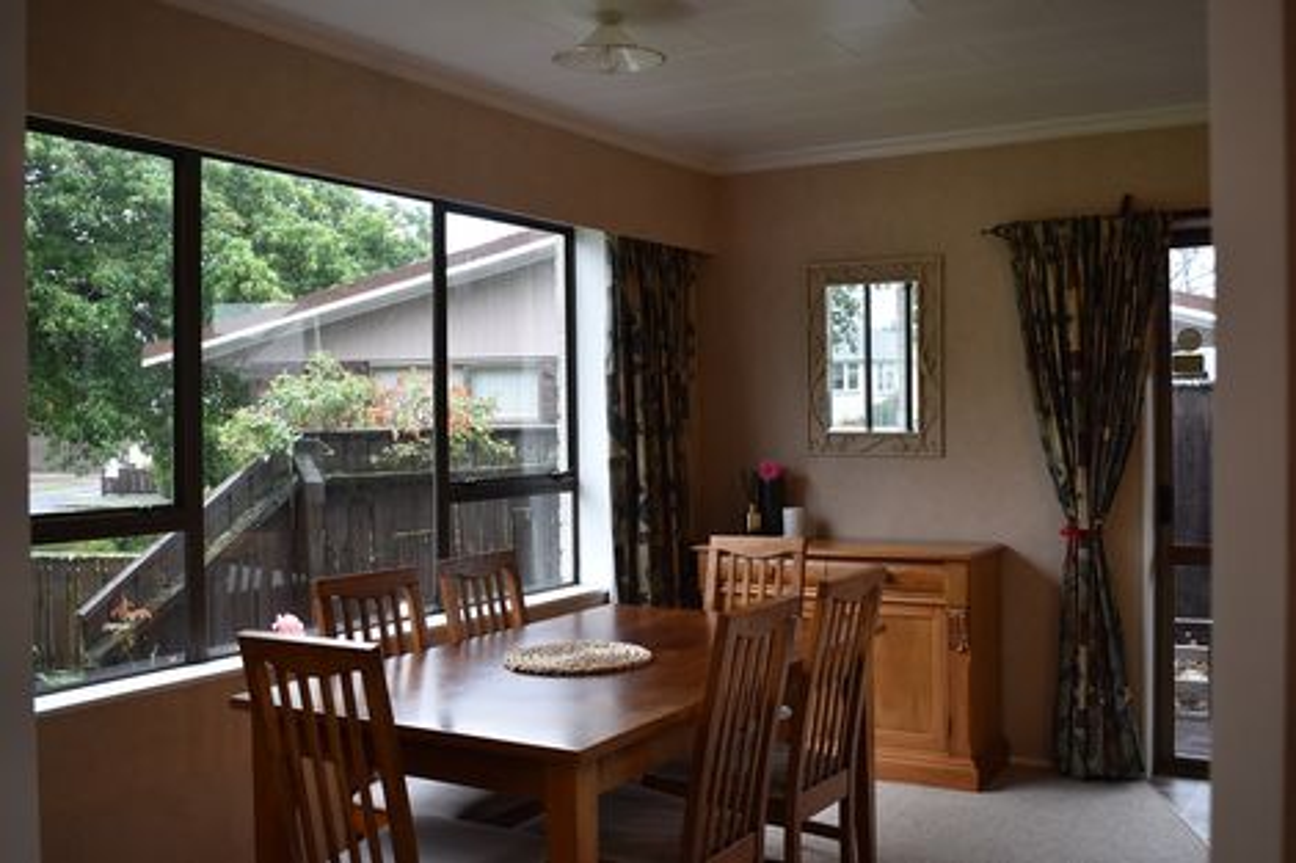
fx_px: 1241
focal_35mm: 34
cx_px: 648
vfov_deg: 38.3
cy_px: 432
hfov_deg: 55.1
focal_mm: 23
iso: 400
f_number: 5
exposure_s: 1/100
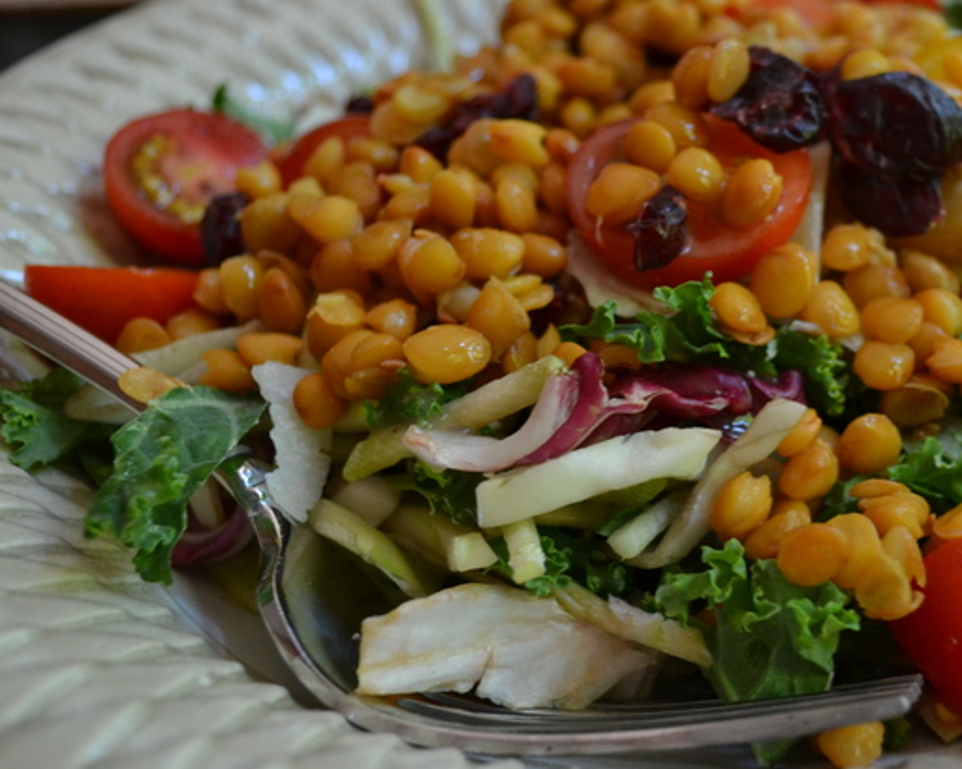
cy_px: 353
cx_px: 690
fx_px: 1423
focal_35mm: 50
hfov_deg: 36.7
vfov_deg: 30.2
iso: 900
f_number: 3.8
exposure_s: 1/60
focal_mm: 20
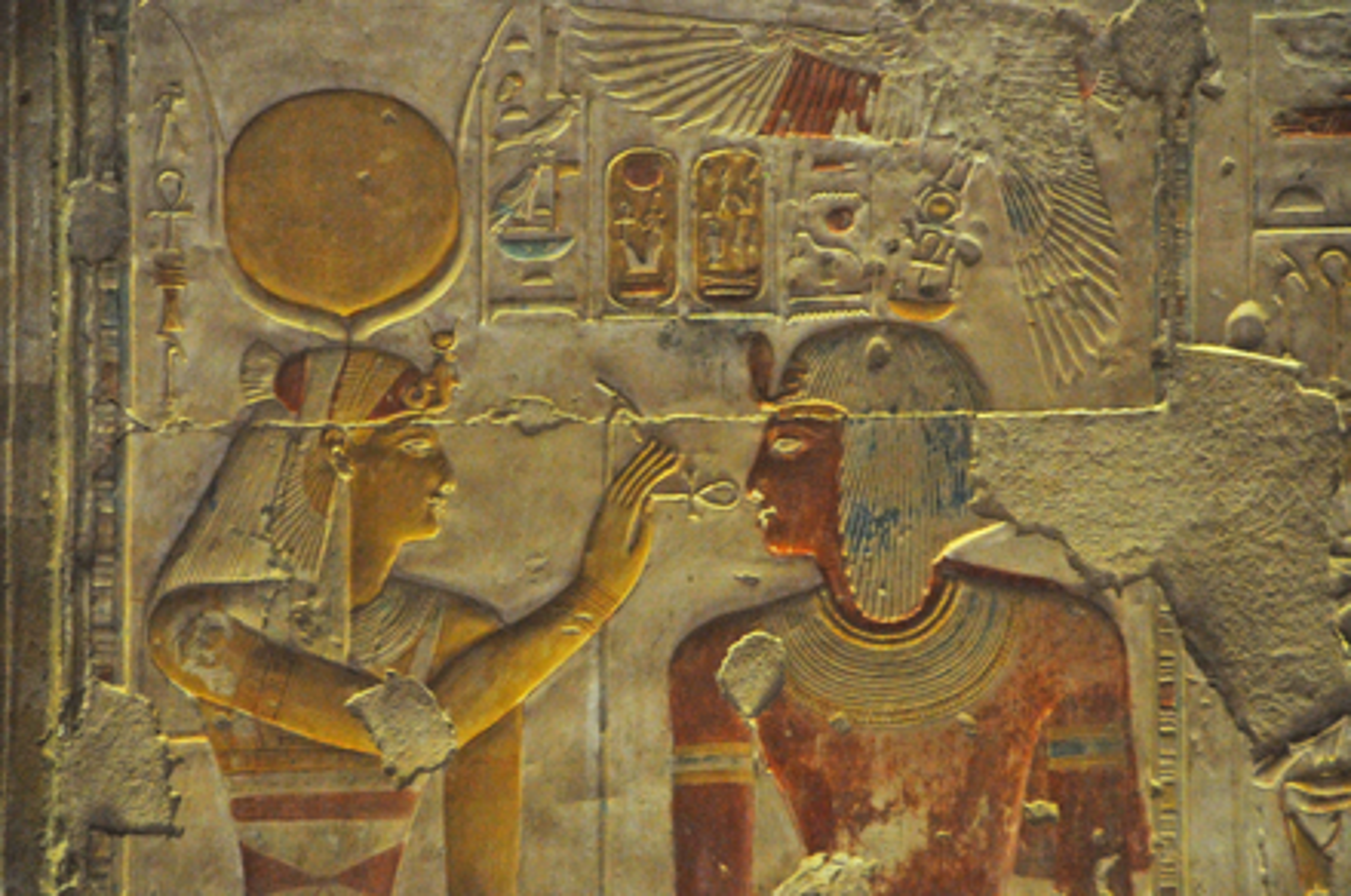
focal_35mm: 210
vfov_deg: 6.5
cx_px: 676
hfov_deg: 9.8
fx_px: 7869
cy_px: 448
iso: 2000
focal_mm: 140
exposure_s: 1/20
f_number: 6
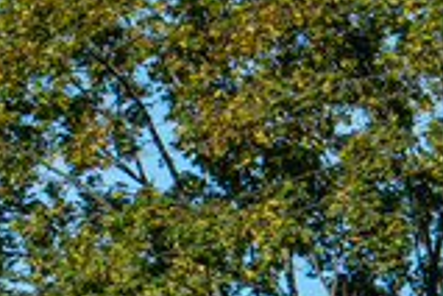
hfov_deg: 3.5
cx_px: 156
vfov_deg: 2.3
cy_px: 454
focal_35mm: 588
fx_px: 7235
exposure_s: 1/640
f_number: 9
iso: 100
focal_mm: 50
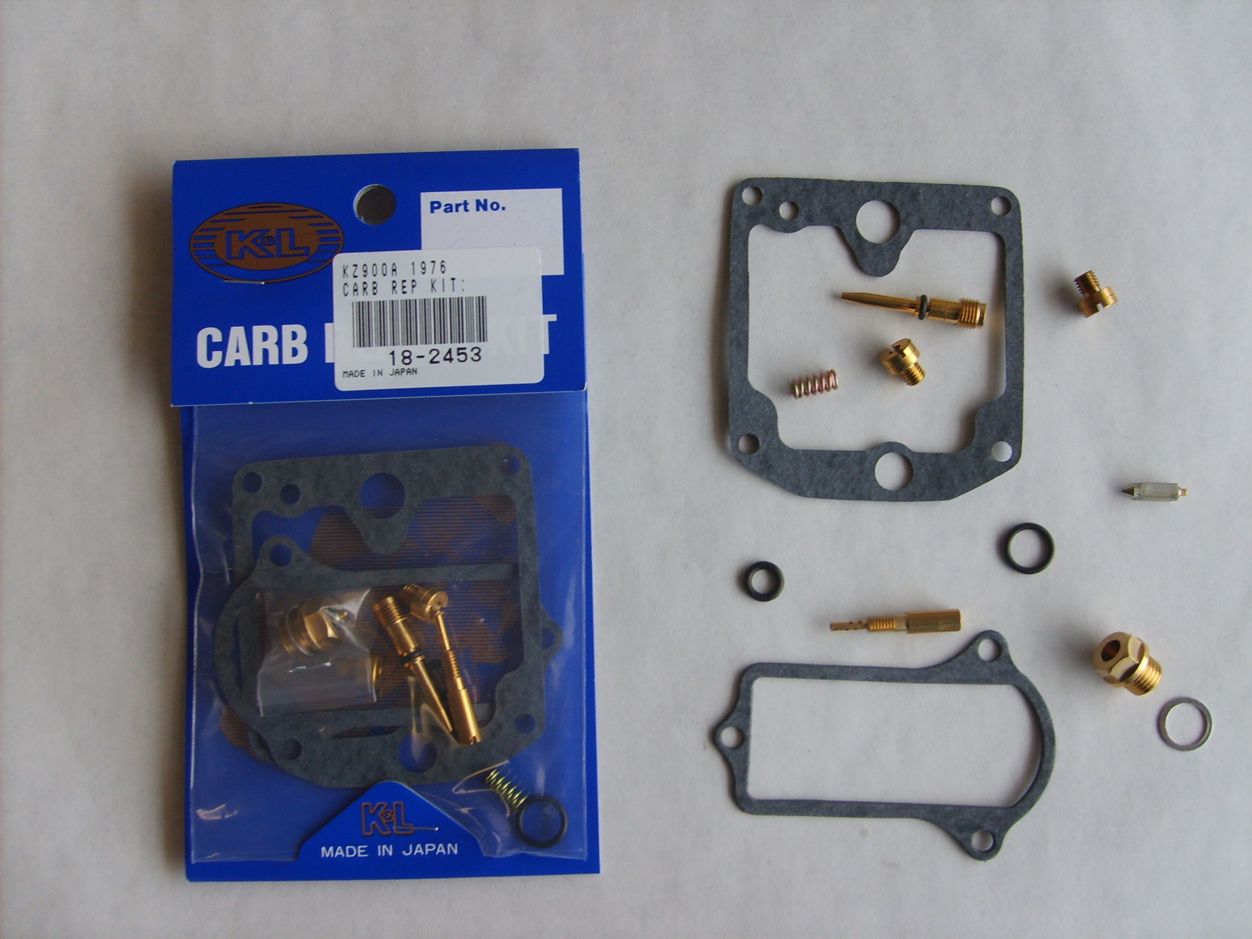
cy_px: 470
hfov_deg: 52.6
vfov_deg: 40.7
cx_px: 626
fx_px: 1266
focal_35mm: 35
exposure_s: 1/60
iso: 50
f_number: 2.8
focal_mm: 5.8
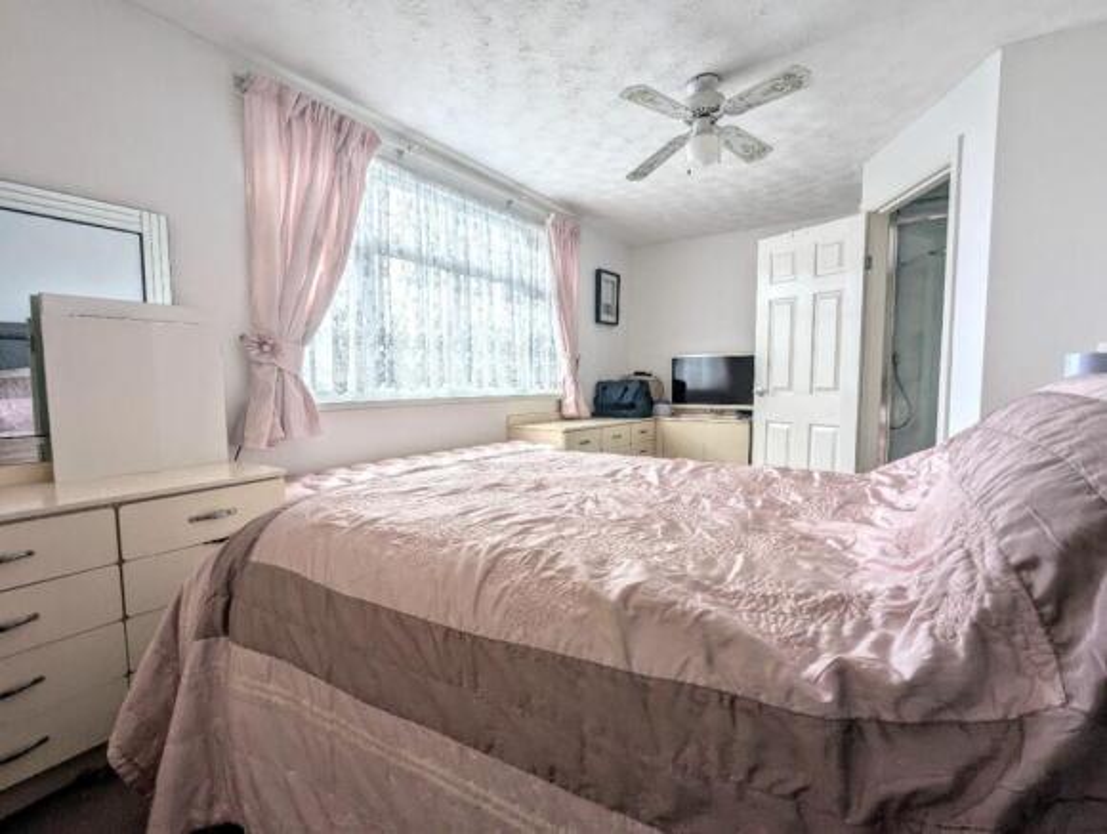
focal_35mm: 16
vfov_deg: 78.3
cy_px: 417
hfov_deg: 94.4
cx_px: 554
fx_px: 513
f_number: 2.2
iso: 56
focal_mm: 2.35
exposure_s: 1/138
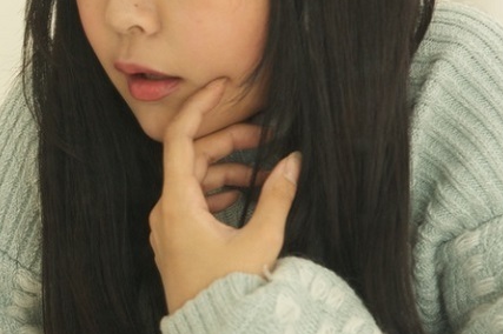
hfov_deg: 24.8
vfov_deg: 16.6
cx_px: 238
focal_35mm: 82
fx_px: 1145
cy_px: 189
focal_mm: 70
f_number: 4
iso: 320
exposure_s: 1/125
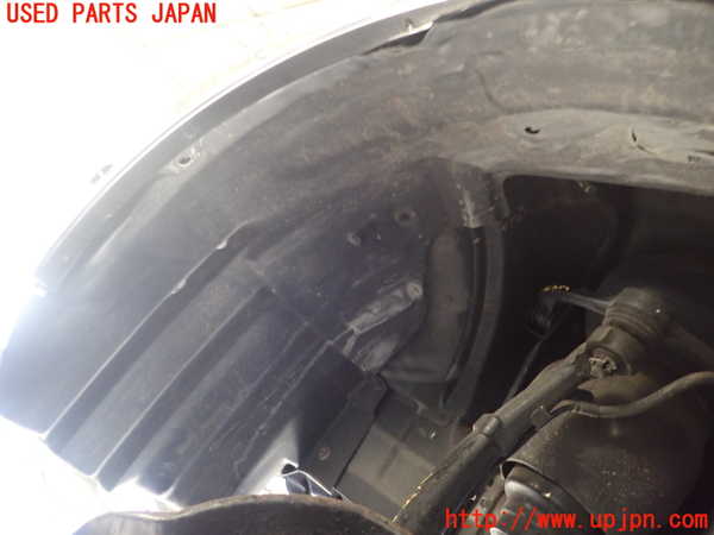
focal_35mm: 25
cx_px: 357
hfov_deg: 69.4
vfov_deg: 54.9
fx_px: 516
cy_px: 268
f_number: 2
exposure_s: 1/30
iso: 500
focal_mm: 4.5
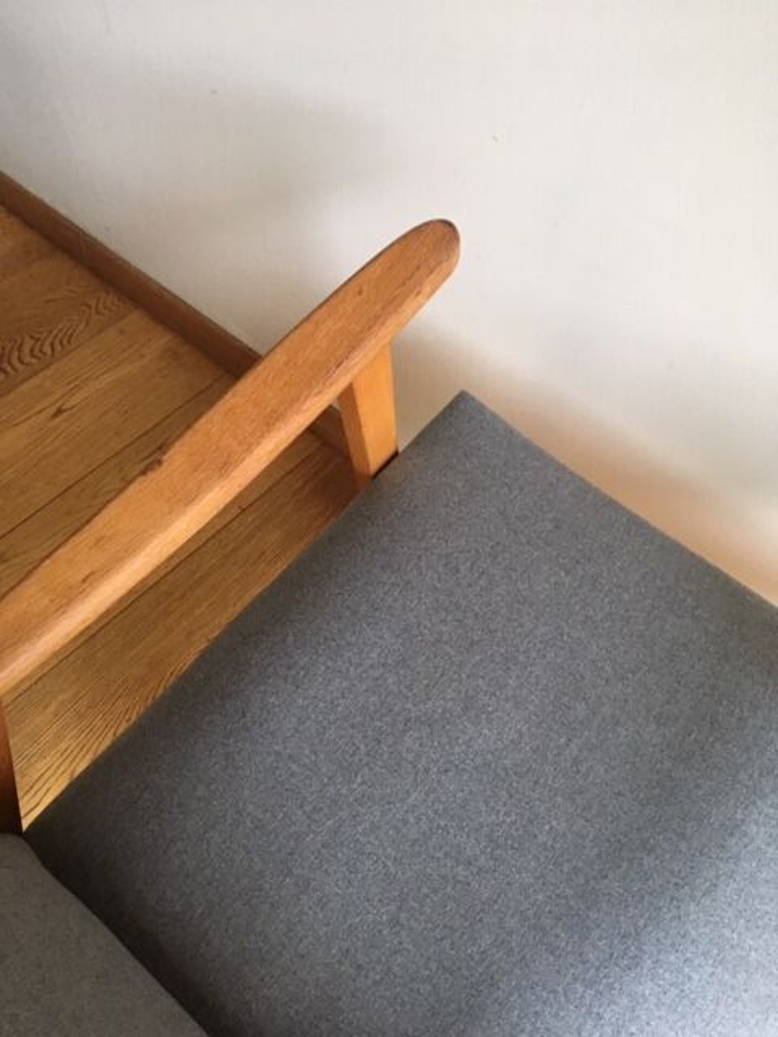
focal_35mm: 29
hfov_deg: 48.2
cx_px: 389
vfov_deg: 61.7
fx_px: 869
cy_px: 518
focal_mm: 4.15
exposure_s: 1/33
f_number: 2.2
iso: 200
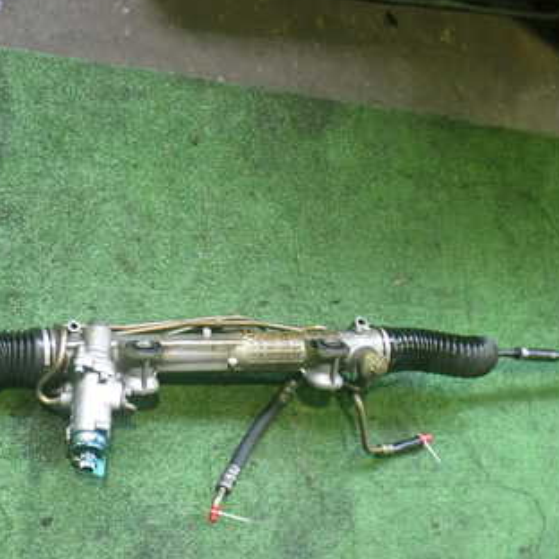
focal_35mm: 51
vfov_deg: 33.2
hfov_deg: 32.8
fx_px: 932
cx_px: 147
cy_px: 346
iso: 320
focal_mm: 5.4
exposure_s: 1/30
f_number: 2.3
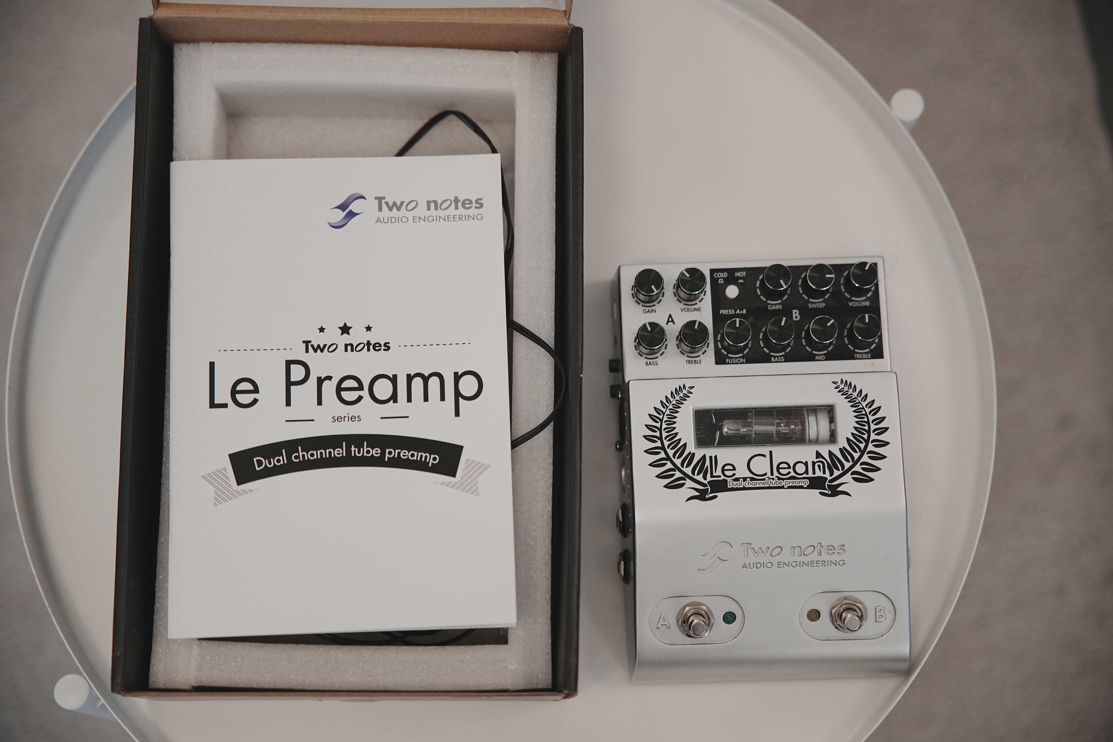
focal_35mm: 70
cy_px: 371
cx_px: 556
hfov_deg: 28.8
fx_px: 2164
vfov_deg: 19.5
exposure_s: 1/100
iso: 2000
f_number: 2.8
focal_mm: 70
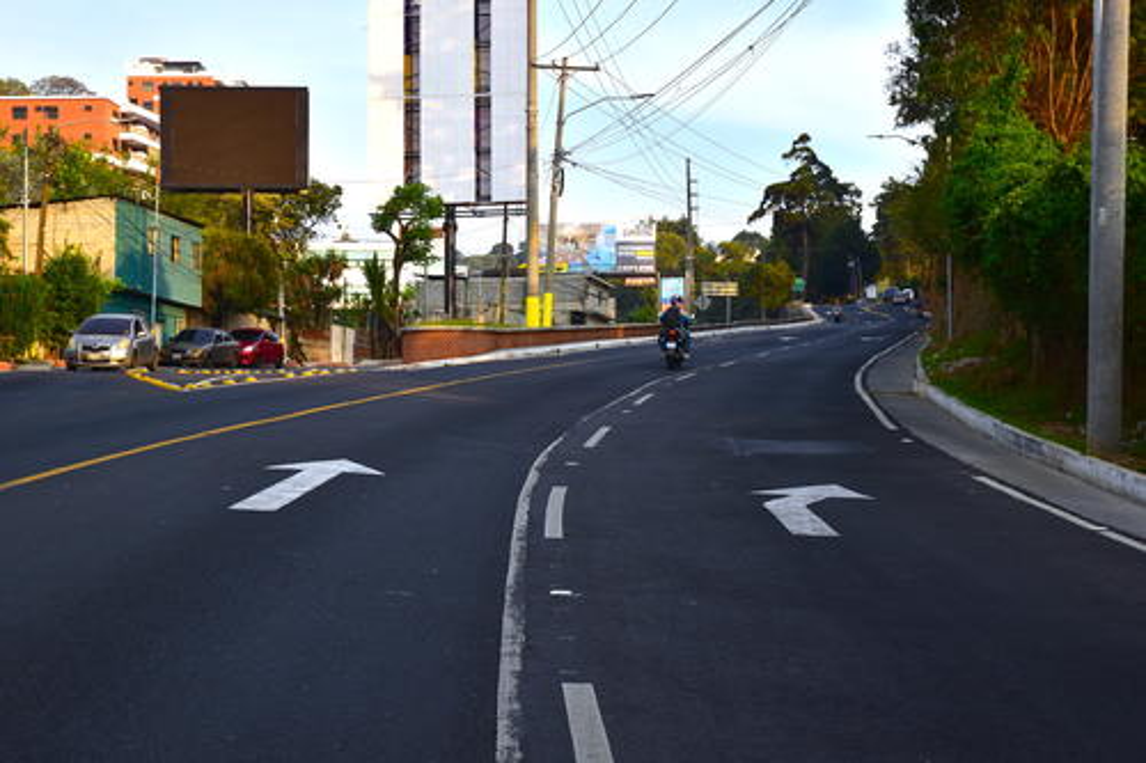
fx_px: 1909
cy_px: 382
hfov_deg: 33.4
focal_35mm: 60
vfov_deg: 22.6
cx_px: 573
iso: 100
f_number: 4.2
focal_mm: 40
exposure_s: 1/320
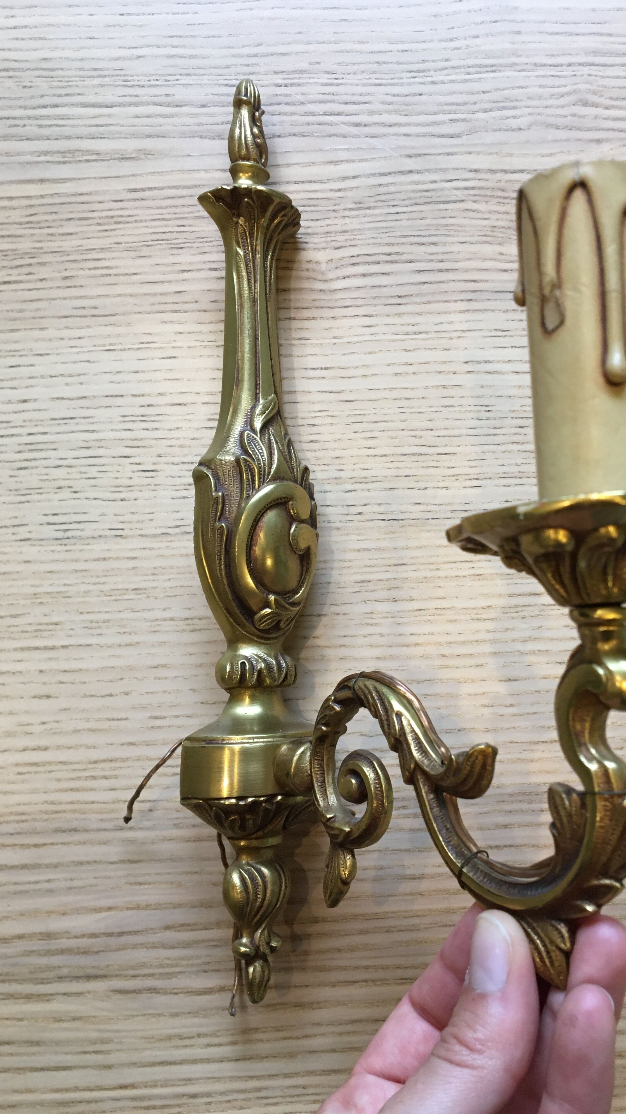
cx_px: 411
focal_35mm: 32
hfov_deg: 36.3
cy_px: 559
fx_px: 944
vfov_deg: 61.0
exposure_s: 1/33
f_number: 2.2
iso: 160
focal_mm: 4.15
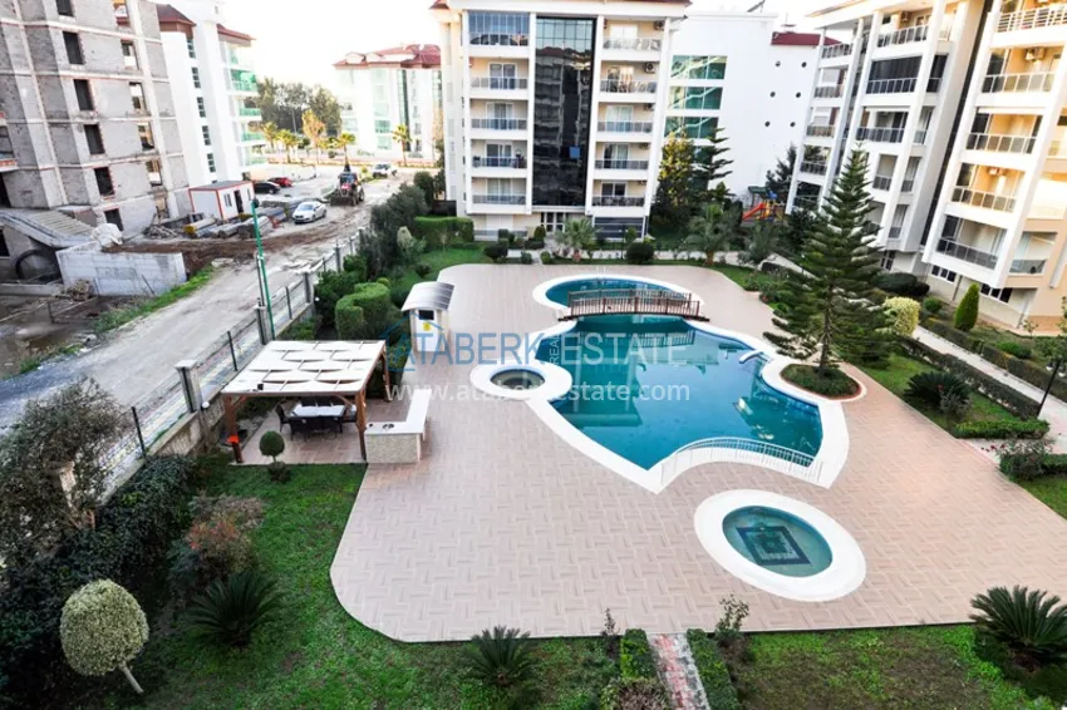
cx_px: 534
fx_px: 533
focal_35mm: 18
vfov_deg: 67.3
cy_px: 355
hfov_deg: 90.0
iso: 200
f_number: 8
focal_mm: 12
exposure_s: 1/200
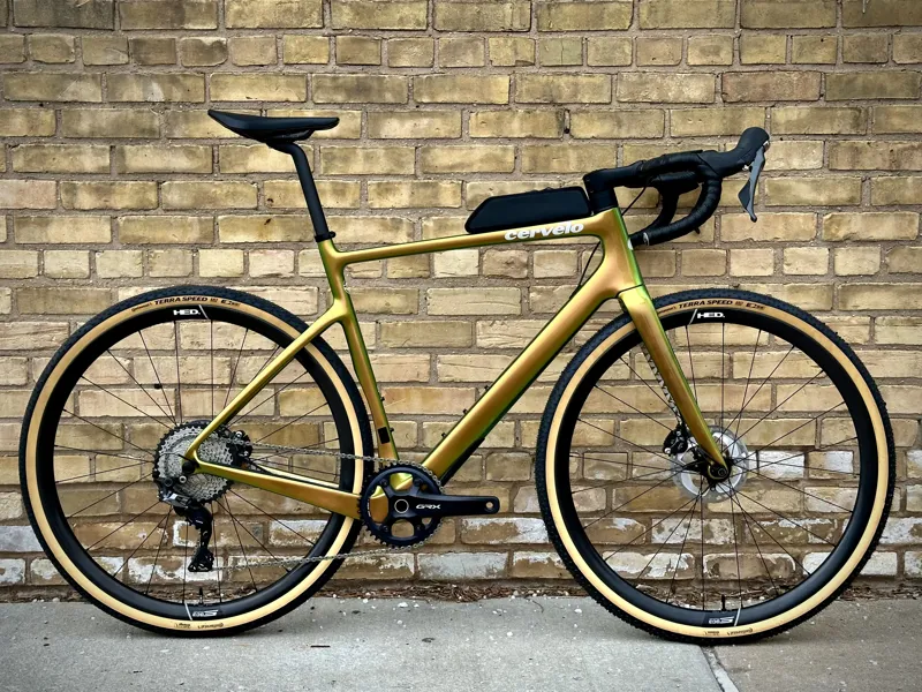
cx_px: 461
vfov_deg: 30.3
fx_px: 1278
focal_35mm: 48
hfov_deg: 39.7
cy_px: 346
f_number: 1.78
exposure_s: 1/484
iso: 64
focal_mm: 6.86
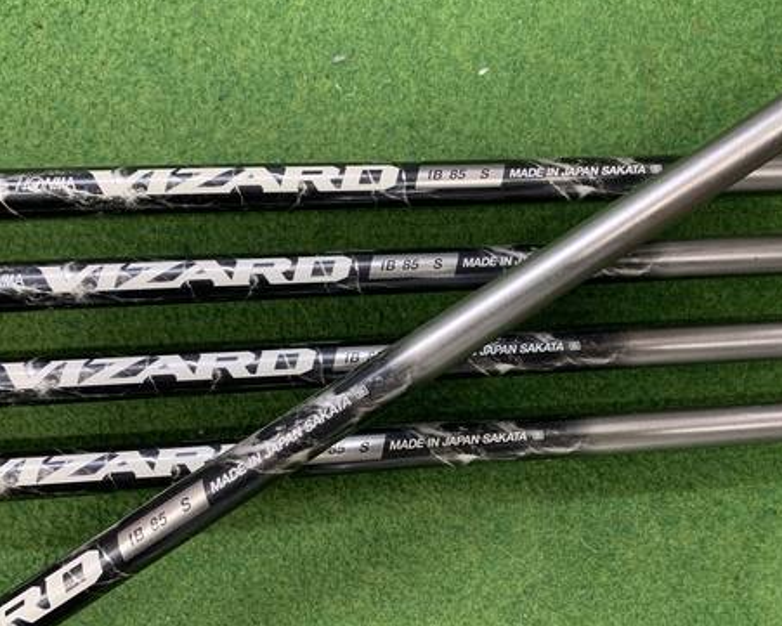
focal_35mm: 36
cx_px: 442
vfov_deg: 41.2
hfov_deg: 50.1
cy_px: 323
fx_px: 833
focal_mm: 4.25
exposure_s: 1/60
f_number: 1.8
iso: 320
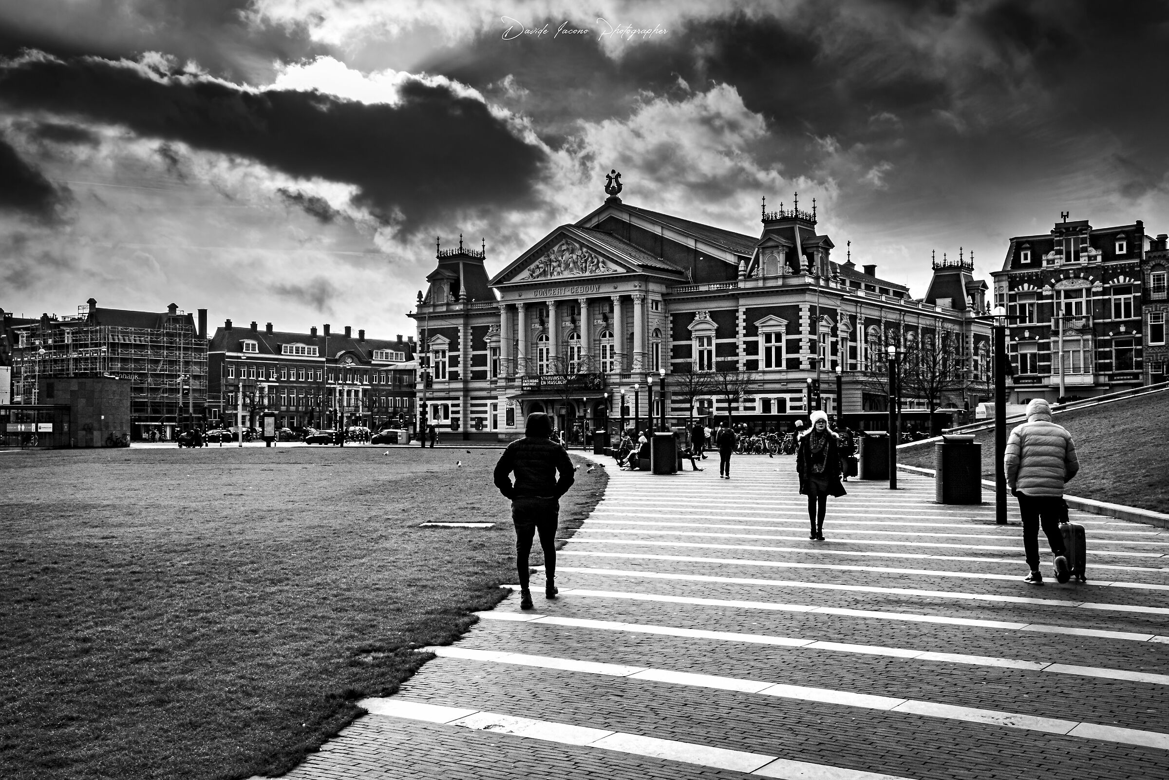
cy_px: 390
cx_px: 584
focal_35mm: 39
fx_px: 1266
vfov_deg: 34.2
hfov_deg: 49.6
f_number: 18
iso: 100
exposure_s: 1/125
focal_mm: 26
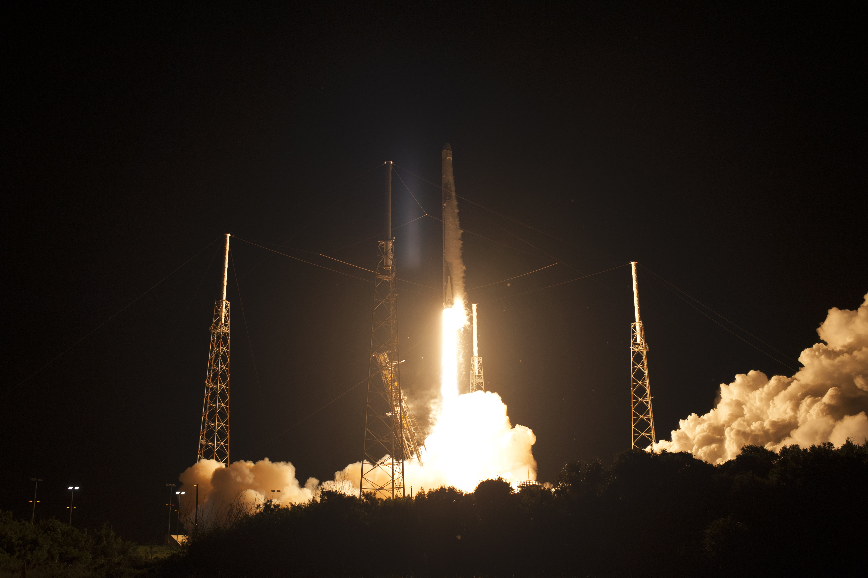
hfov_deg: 54.5
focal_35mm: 35
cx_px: 434
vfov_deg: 37.8
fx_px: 843
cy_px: 289
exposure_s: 1/1000
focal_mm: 35
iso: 400
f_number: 5.6
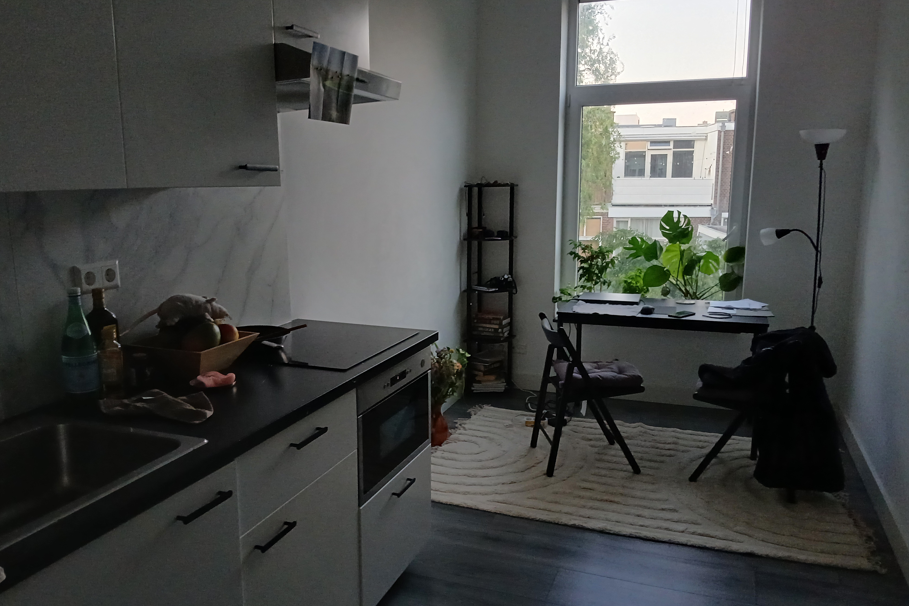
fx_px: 707
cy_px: 319
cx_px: 442
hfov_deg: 65.5
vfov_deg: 46.4
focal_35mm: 28
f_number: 1.8
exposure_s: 1/25
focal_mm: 3.98
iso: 400
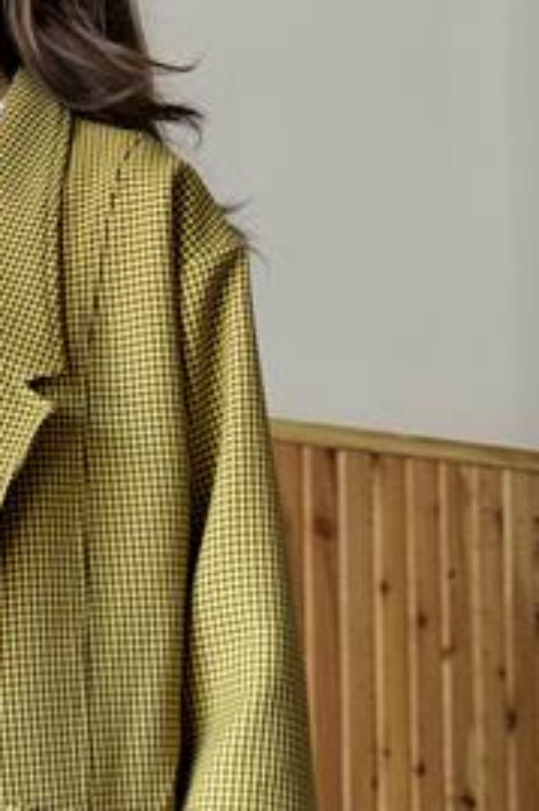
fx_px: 2226
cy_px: 586
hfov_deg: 13.5
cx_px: -54
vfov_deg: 20.5
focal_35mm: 99
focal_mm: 6.76
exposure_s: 1/50
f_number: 1.78
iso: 125
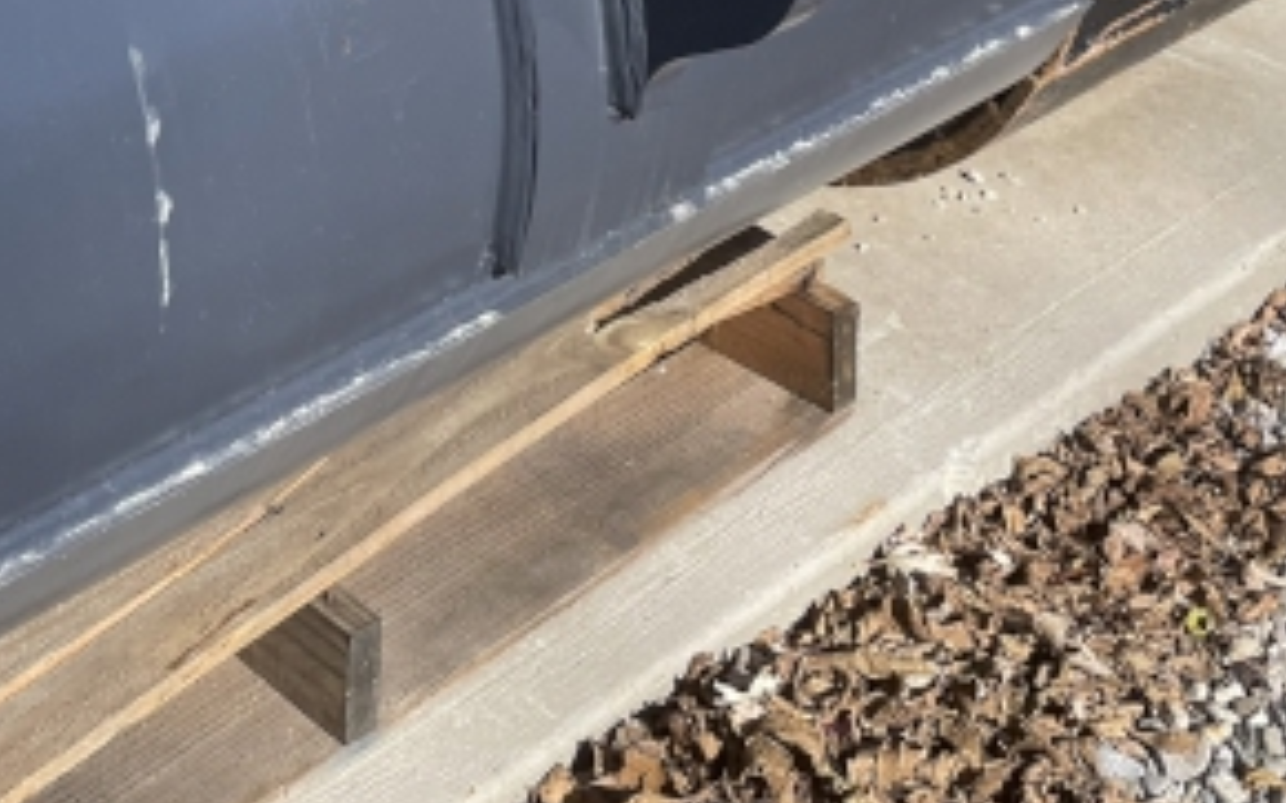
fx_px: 2663
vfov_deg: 15.8
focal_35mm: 76
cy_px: -399
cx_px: 319
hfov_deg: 26.8
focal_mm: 4.2
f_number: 1.6
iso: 32
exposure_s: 1/4292
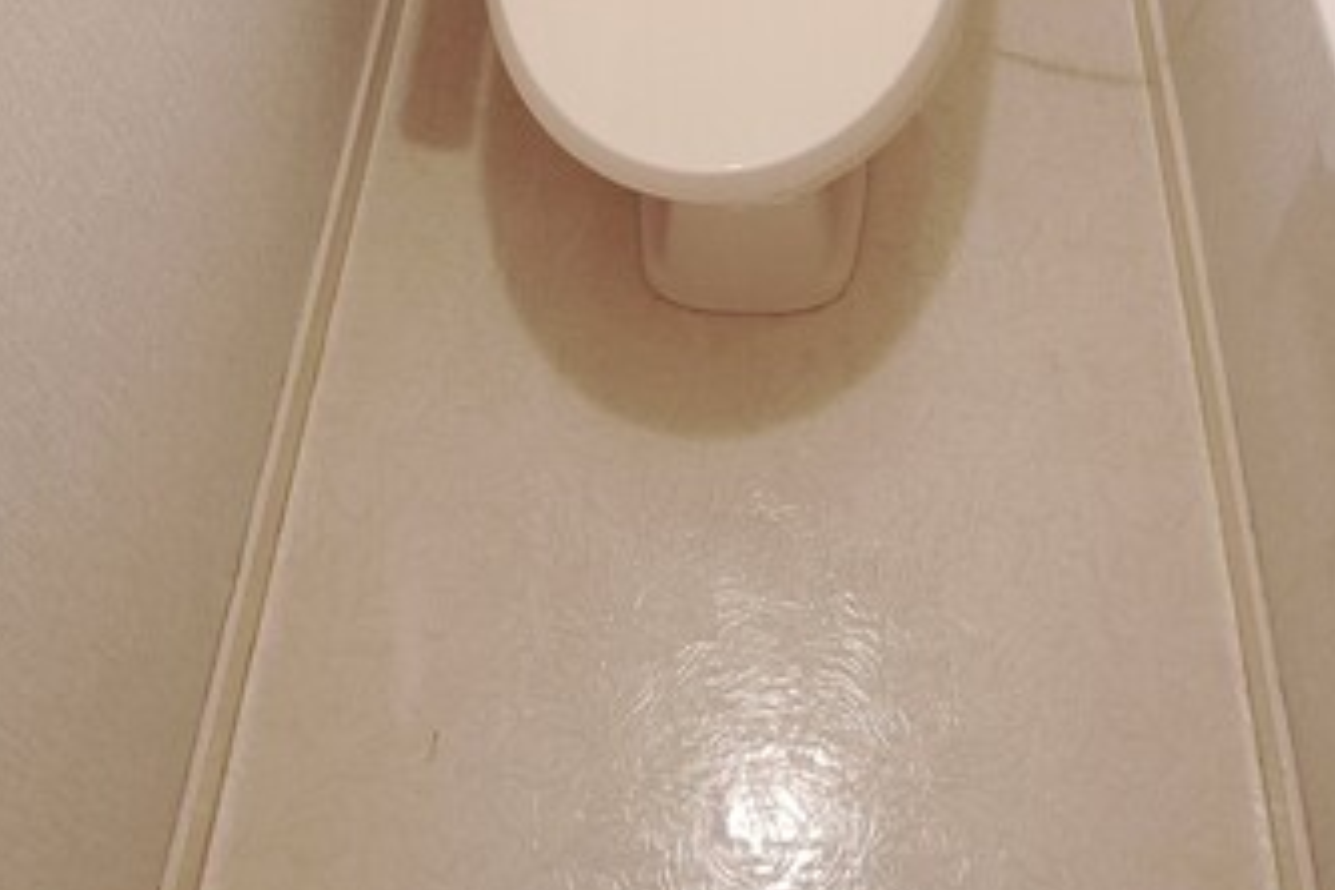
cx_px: 806
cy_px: -365
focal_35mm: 39
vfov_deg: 26.8
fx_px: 1446
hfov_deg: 49.2
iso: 200
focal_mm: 1.74
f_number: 2.2
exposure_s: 1/25
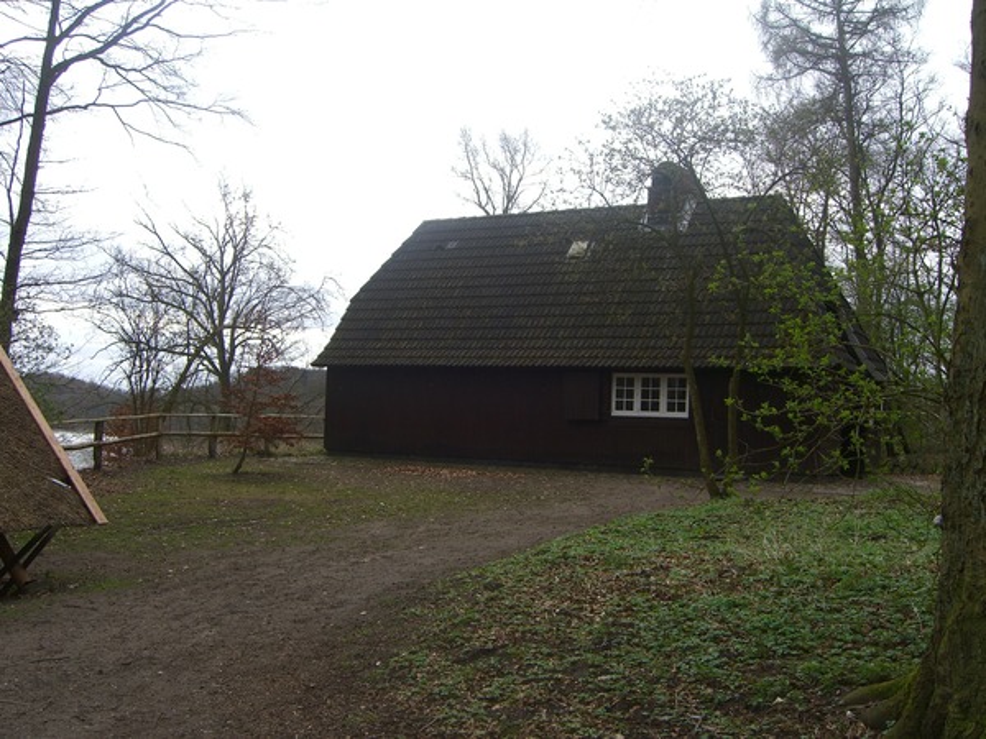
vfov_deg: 37.7
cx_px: 493
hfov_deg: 49.0
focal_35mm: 38
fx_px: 1082
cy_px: 370
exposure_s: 1/250
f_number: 4
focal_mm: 7.9
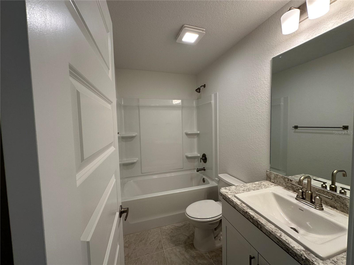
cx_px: 177
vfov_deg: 85.7
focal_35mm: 14
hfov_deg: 102.1
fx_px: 143
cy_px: 132
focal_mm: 2.22
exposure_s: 1/120
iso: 100
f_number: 2.2
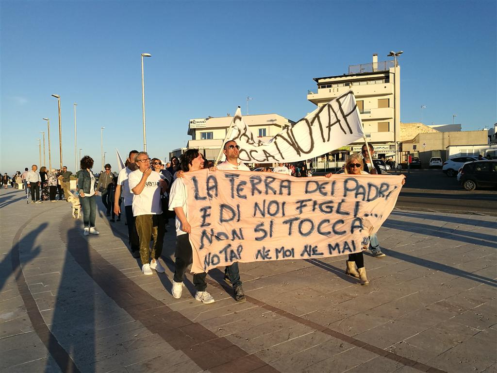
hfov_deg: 65.3
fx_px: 388
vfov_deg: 51.4
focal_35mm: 27
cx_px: 248
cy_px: 186
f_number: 2.2
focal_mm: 4.5
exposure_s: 1/653
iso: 50
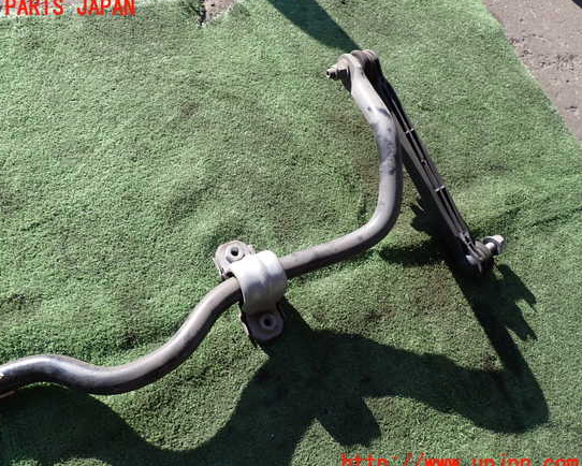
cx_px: 262
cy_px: 236
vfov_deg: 53.2
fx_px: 465
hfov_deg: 63.9
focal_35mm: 27
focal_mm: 4.5
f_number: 2.8
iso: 100
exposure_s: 1/320
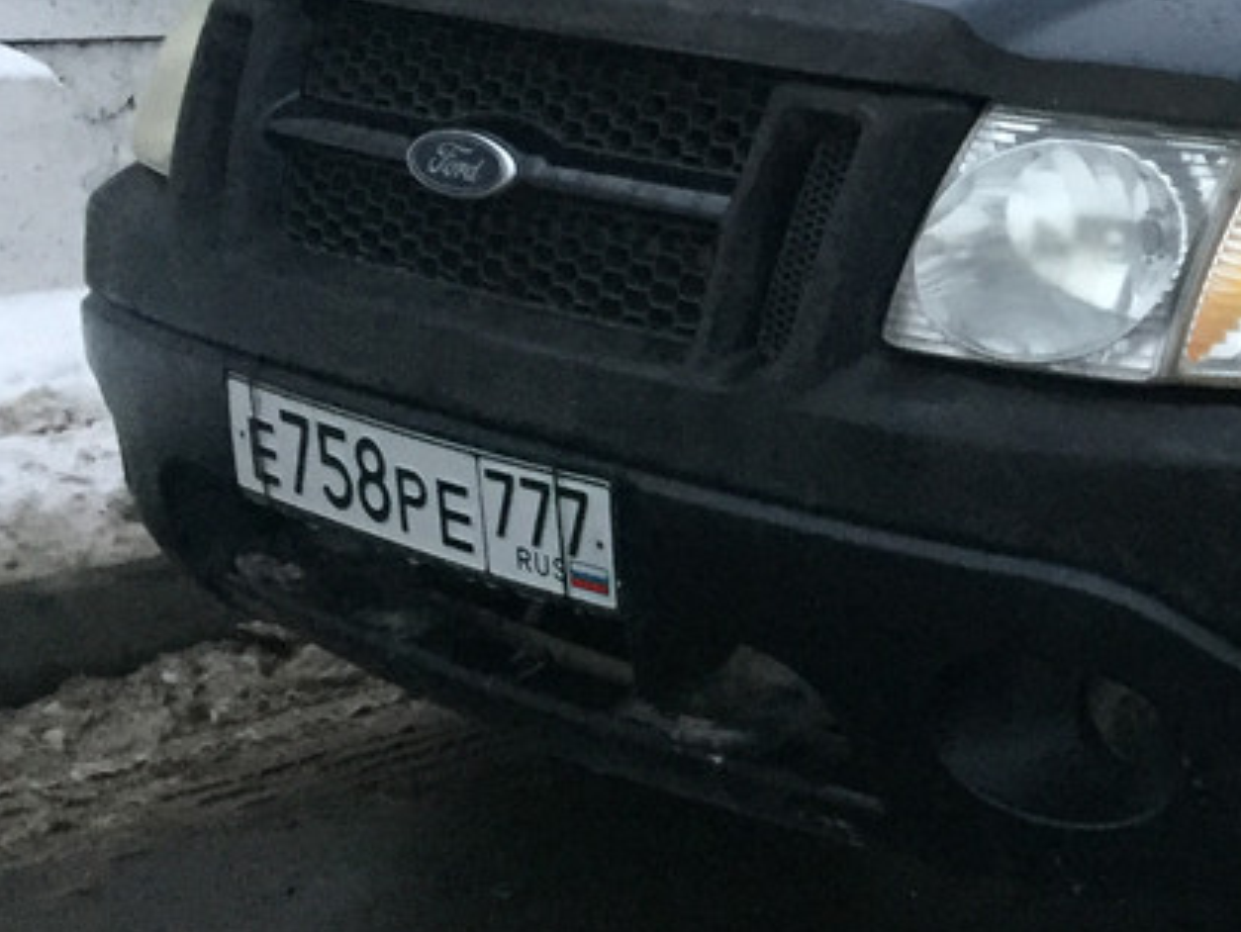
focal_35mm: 74
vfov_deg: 19.8
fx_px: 2654
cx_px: 1337
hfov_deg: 24.7
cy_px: 258
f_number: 2.2
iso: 250
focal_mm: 4.15
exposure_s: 1/17
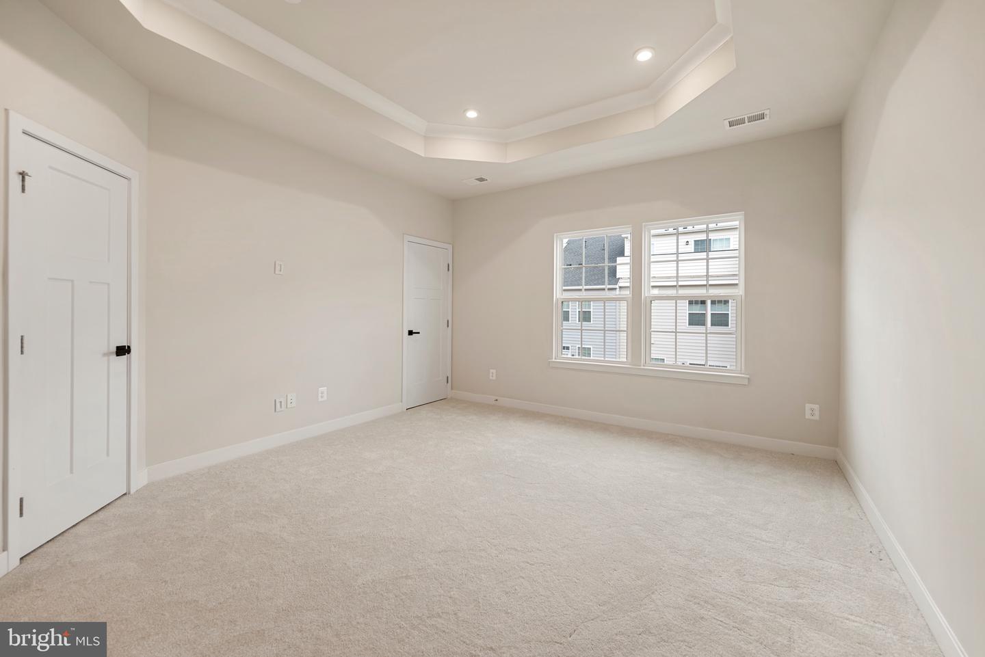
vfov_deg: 81.2
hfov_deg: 104.2
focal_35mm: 14
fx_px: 383
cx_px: 492
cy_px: 328
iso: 100
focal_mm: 14
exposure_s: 1/13
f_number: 4
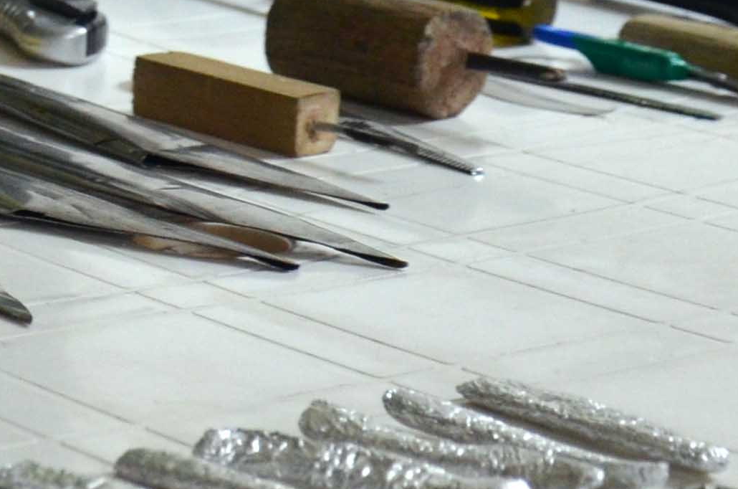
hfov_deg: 7.1
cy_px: 119
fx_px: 5871
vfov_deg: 4.8
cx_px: -417
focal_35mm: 287
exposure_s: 1/50
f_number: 4.5
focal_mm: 40
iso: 800
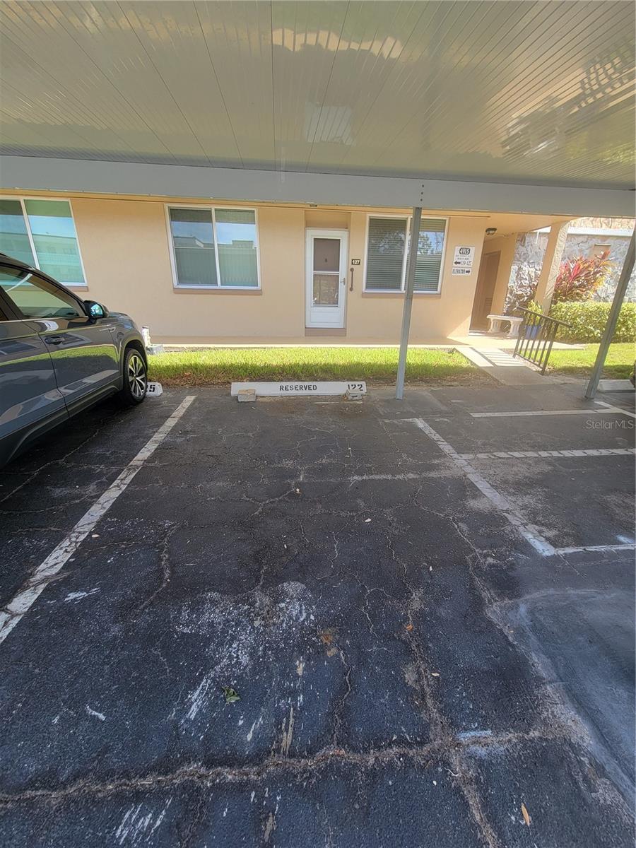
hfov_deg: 89.9
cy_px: 424
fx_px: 318
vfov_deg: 106.2
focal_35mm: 13
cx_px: 318
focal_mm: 2.2
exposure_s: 1/166
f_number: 2.2
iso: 50
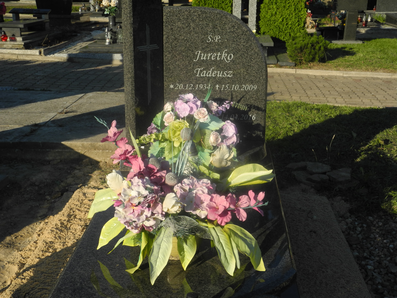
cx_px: 198
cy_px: 149
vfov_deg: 29.1
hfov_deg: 38.2
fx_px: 573
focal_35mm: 50
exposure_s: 1/1000
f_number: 3.5
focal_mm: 10.7
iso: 100
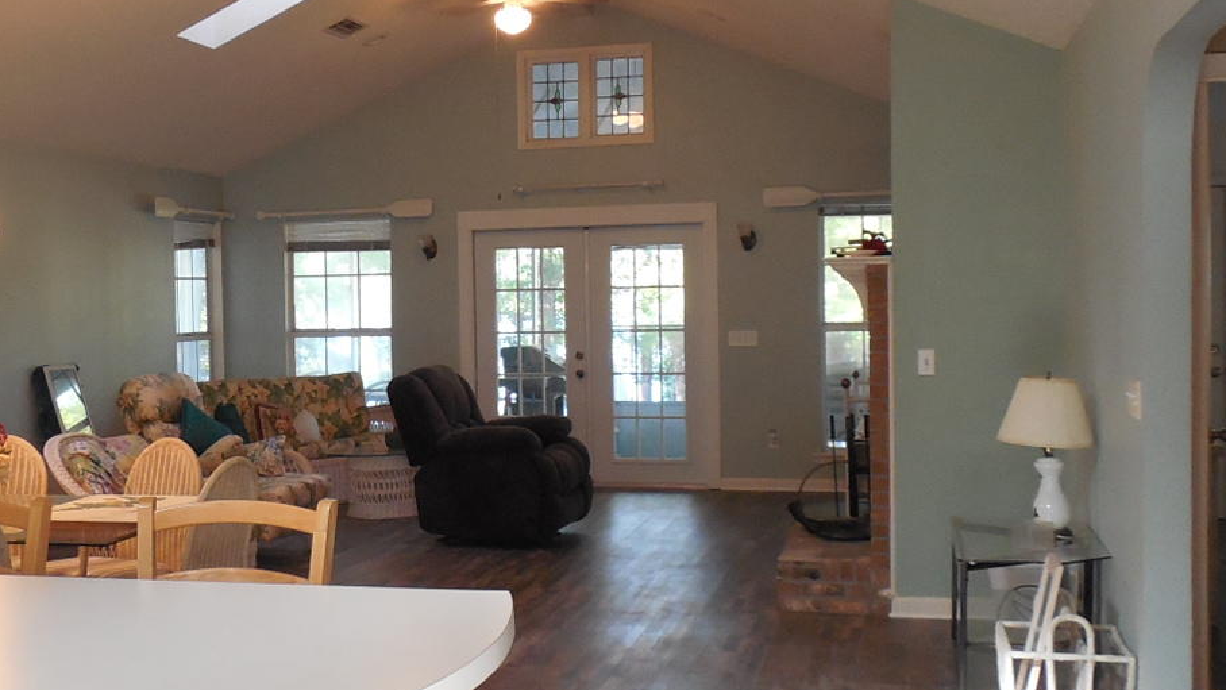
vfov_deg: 24.9
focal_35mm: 48
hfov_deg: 42.4
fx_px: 1561
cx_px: 427
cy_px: 332
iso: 360
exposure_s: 1/30
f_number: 3.3
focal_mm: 4.5
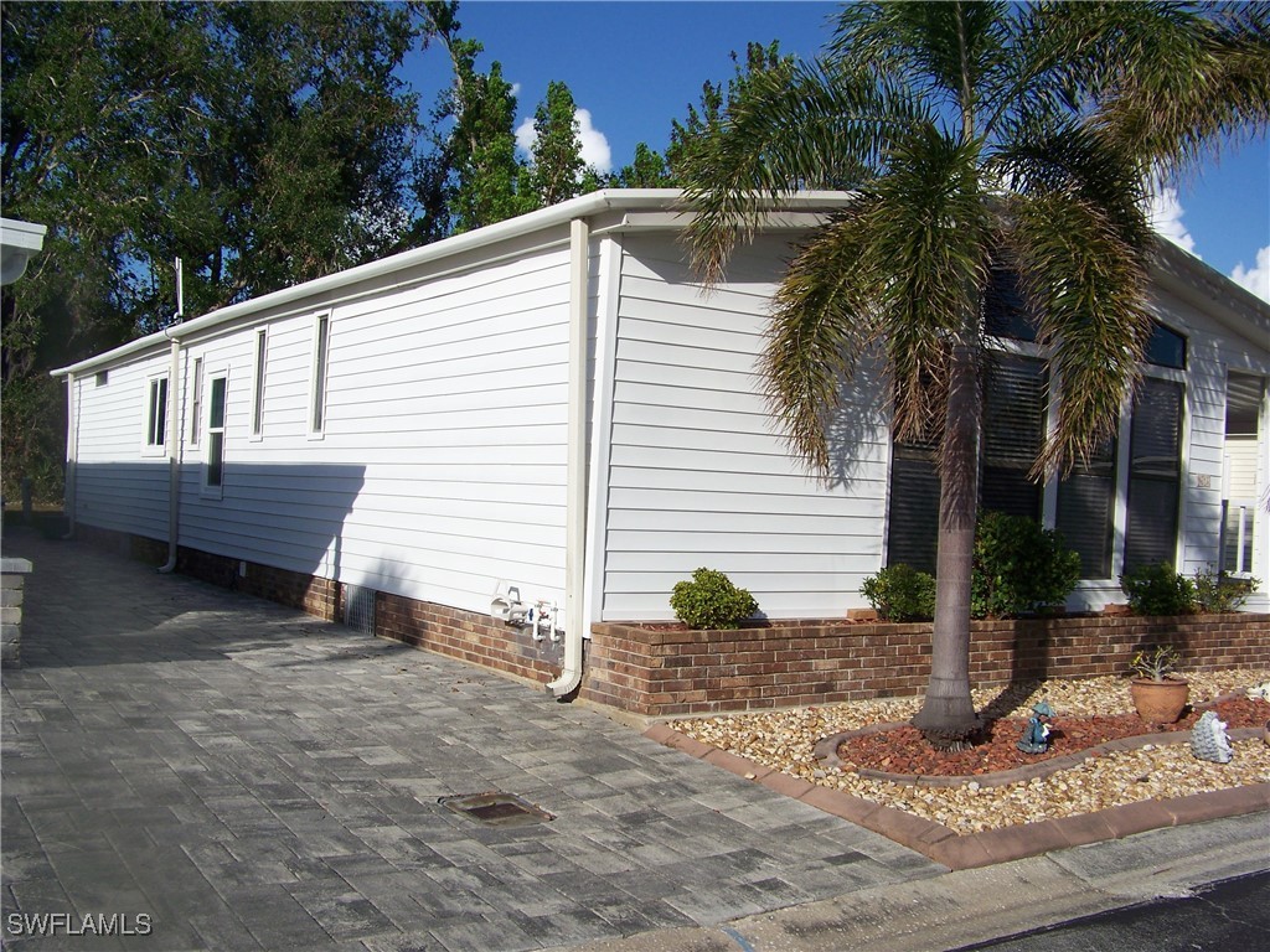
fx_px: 1321
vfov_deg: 39.7
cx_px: 635
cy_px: 476
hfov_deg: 51.4
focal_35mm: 36
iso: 64
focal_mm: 5.85
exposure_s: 1/800
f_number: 4
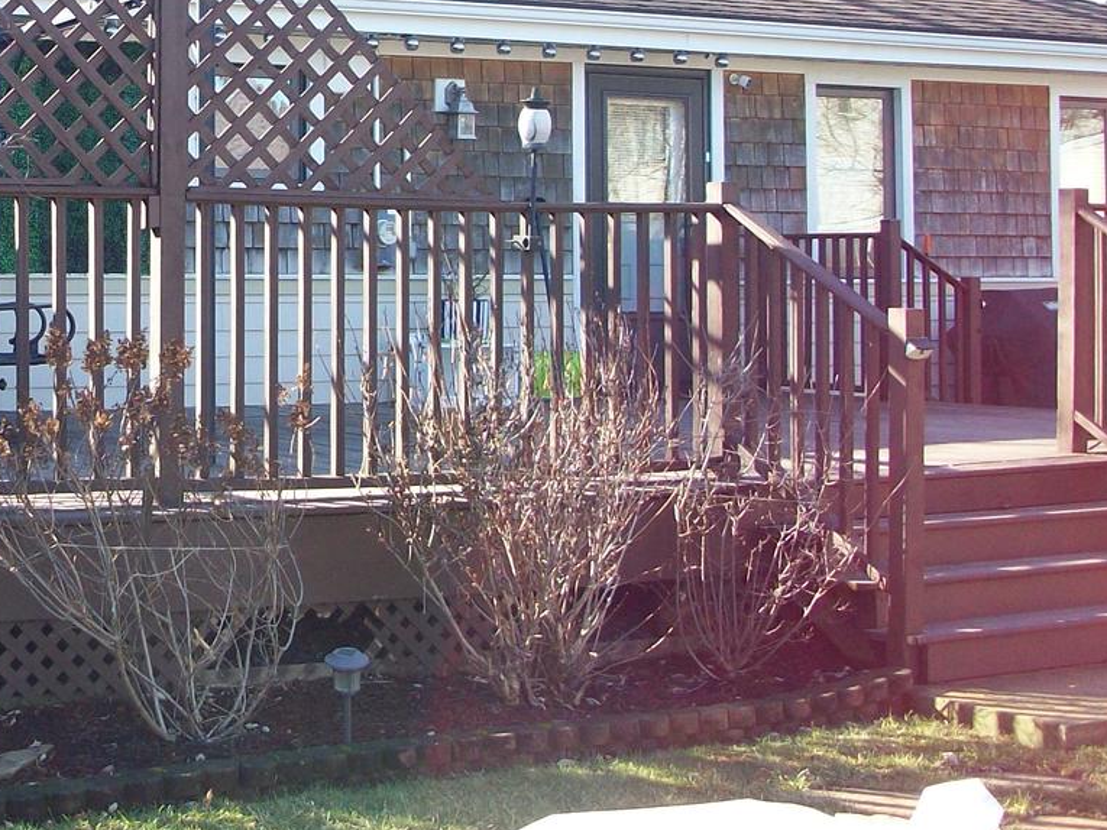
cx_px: 187
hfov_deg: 29.4
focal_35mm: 64
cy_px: 207
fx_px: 2047
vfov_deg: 22.7
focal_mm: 5.7
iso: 80
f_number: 2.8
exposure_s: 1/195
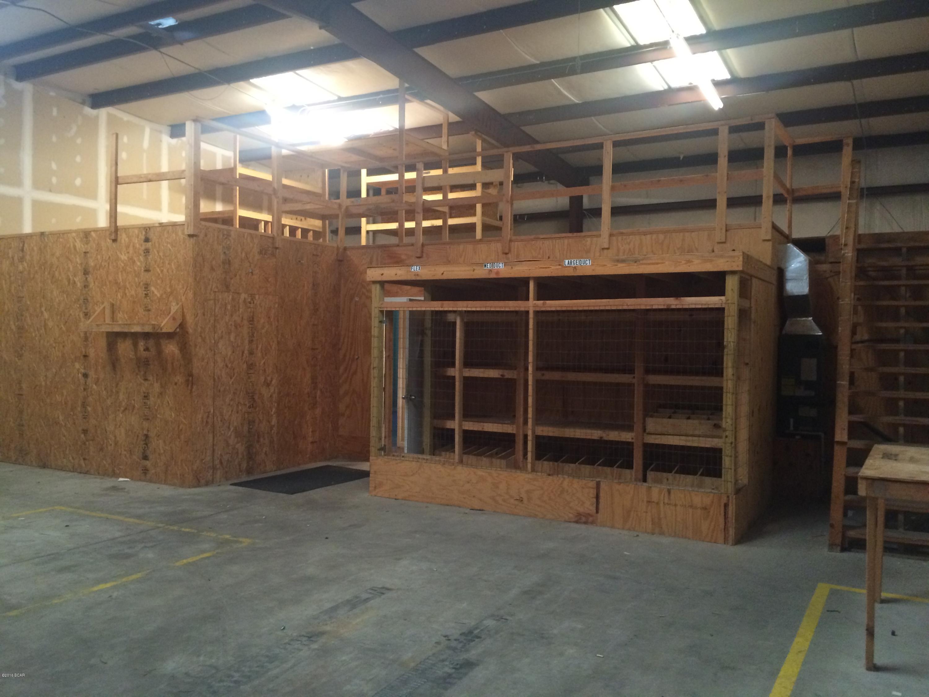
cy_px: 348
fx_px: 778
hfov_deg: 61.7
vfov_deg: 48.2
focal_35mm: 29
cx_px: 464
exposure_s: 1/24
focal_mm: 4.15
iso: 320
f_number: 2.2
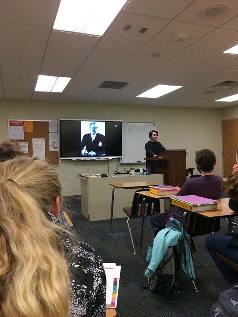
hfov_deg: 48.2
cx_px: 119
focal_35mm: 29
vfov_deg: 61.7
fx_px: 266
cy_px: 158
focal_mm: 4.15
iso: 80
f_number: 2.2
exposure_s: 1/30
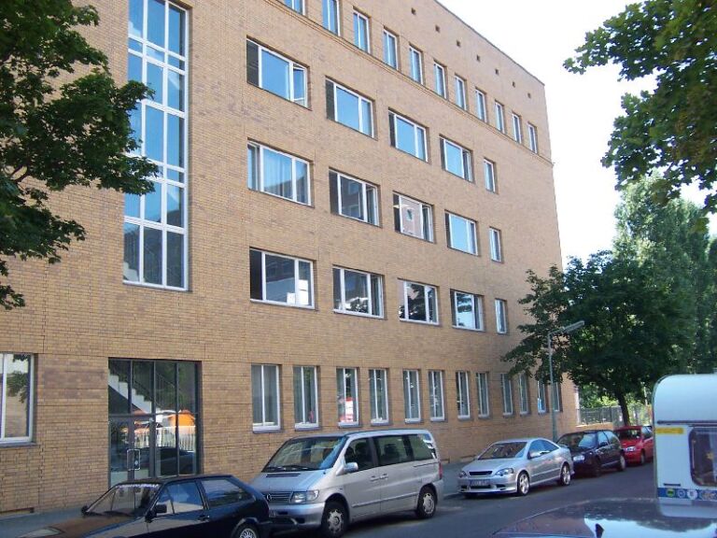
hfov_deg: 51.4
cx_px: 358
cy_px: 269
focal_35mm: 36
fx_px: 746
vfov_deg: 39.7
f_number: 3.4
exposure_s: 1/180
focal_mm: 5.6
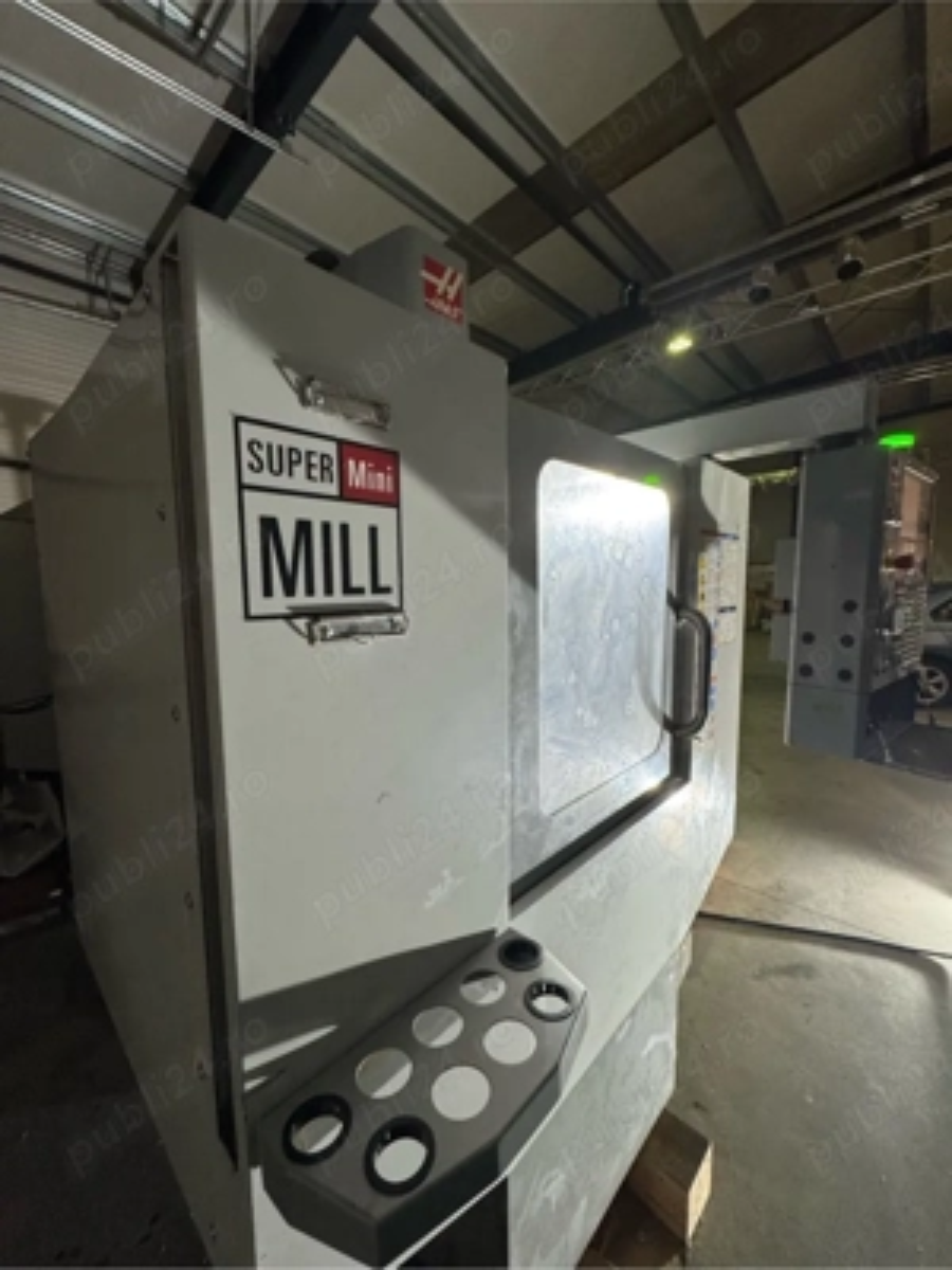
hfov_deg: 85.7
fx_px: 513
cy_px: 635
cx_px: 476
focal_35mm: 14
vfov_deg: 102.1
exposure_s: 1/50
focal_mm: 2.22
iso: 200
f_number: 2.2
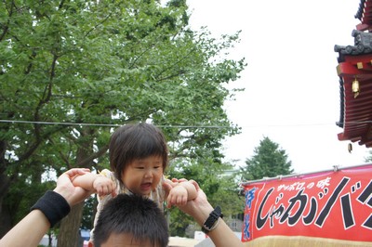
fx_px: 403
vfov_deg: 34.2
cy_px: 124
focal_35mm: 39
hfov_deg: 49.6
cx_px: 186
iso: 200
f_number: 6.3
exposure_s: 1/125
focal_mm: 26
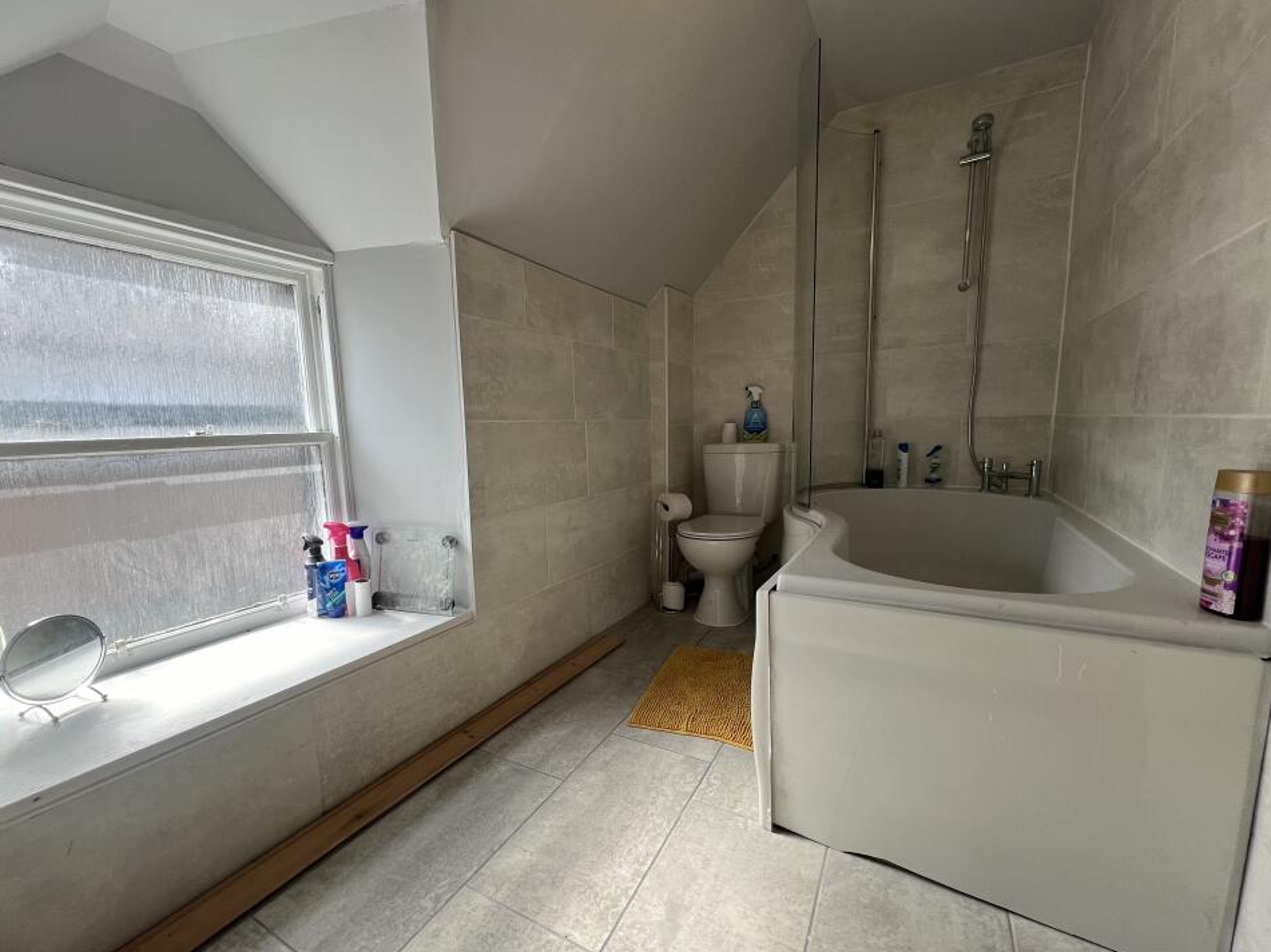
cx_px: 596
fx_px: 514
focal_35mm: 14
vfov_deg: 85.6
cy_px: 506
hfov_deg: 101.9
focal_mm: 1.57
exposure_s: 1/99
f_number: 1.8
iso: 32
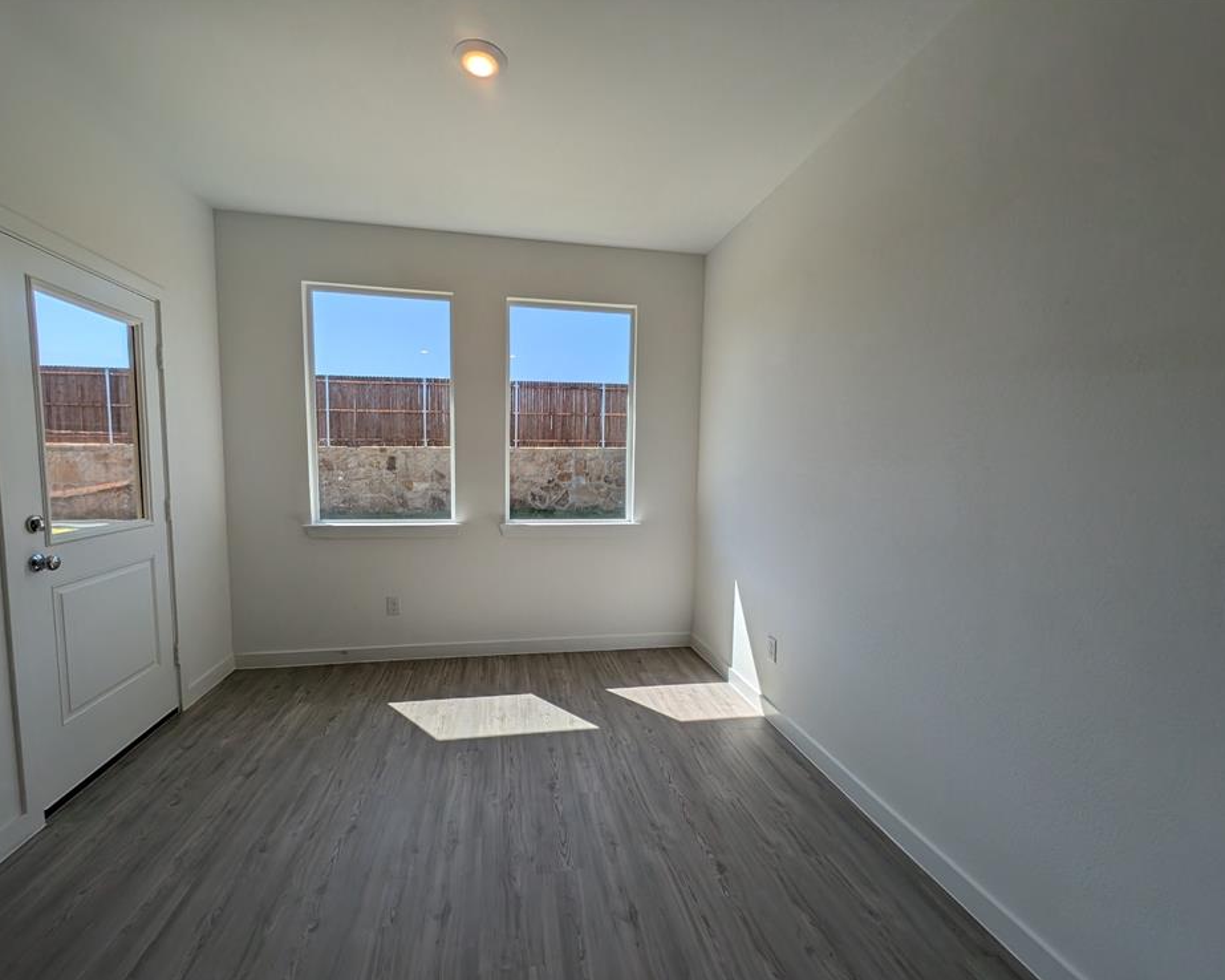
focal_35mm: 13
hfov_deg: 104.8
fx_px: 471
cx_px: 584
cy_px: 503
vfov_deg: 92.2
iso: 43
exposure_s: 1/1138
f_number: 1.95
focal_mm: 2.23
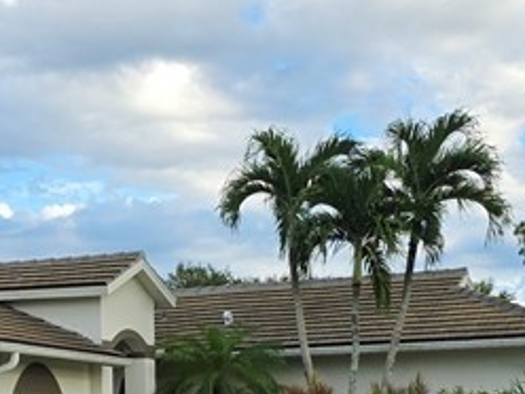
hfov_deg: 20.4
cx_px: 99
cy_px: 381
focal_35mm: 95
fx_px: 1441
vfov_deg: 15.3
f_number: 1.7
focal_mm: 6.3
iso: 80
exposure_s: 1/2111
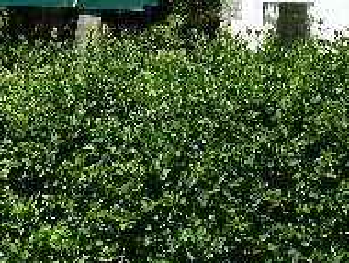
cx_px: 292
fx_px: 1060
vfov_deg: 13.3
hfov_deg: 18.5
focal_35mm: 105
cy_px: -131
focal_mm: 4.1
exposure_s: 1/500
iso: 80
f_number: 4.5
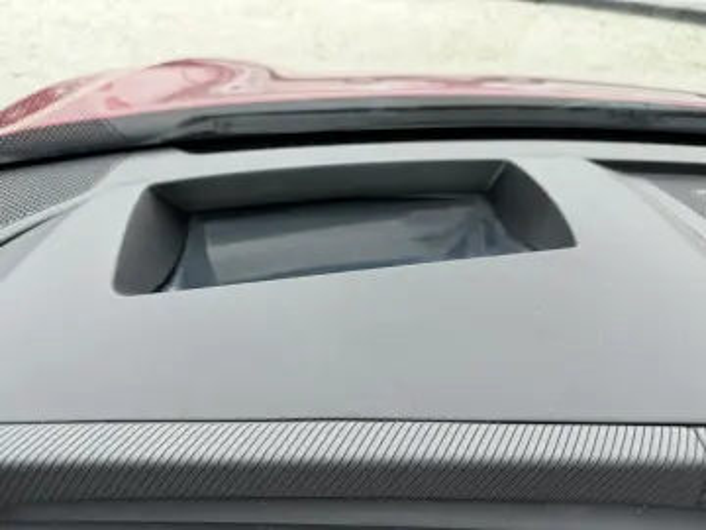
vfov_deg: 56.8
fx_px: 489
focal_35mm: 24
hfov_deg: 71.6
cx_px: 353
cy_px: 265
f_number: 1.78
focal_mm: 6.76
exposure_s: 1/121
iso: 160
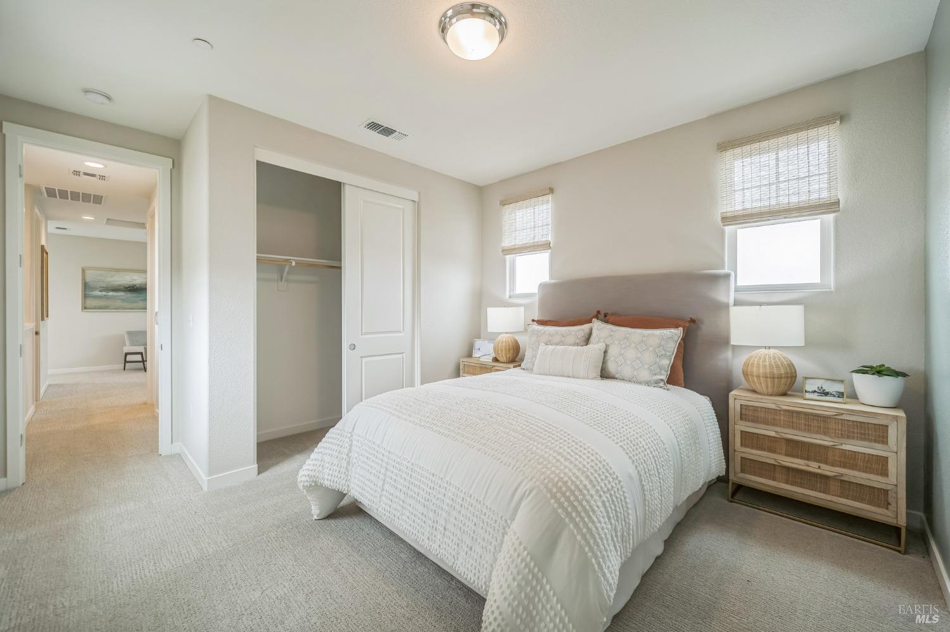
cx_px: 475
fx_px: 369
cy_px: 316
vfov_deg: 81.2
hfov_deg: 104.3
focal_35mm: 14
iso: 125
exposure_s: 1/30
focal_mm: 14
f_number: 5.6
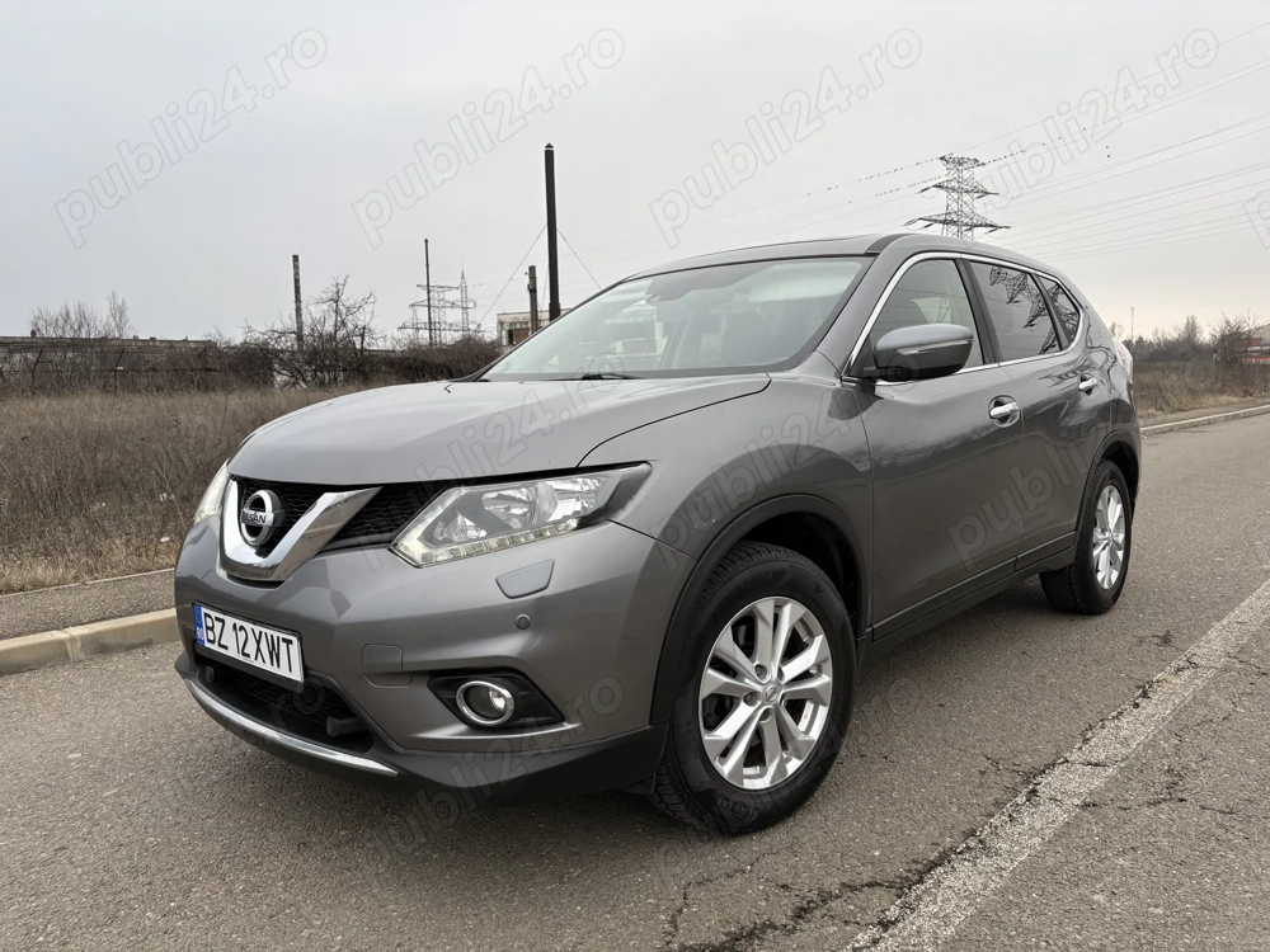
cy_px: 476
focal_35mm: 26
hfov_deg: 67.3
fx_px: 954
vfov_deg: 53.1
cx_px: 635
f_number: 1.6
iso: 50
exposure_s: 1/591
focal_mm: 5.96
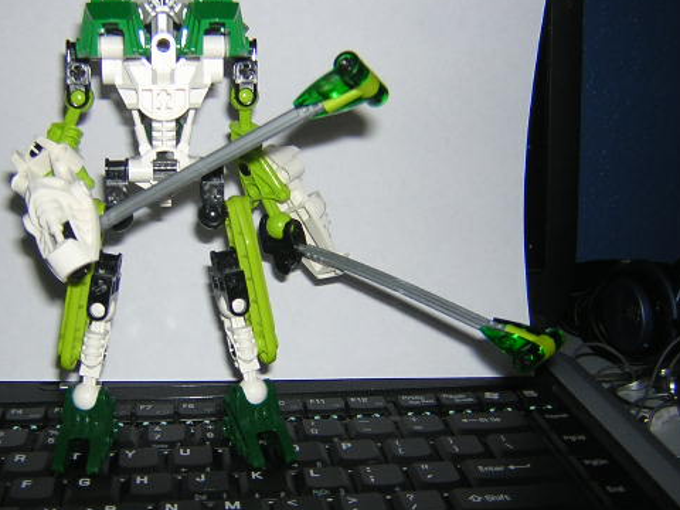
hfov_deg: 39.3
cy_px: 241
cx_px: 246
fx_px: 943
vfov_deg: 30.3
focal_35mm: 48
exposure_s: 1/60.1
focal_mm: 4.7
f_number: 2.6
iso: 100
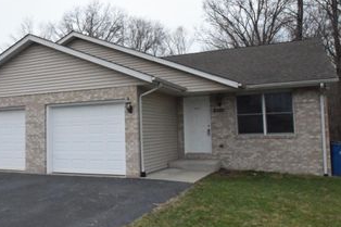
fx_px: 339
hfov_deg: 52.6
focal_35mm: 36
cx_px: 118
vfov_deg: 37.0
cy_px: 105
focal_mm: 15
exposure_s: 1/2000
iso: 12800
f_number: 13
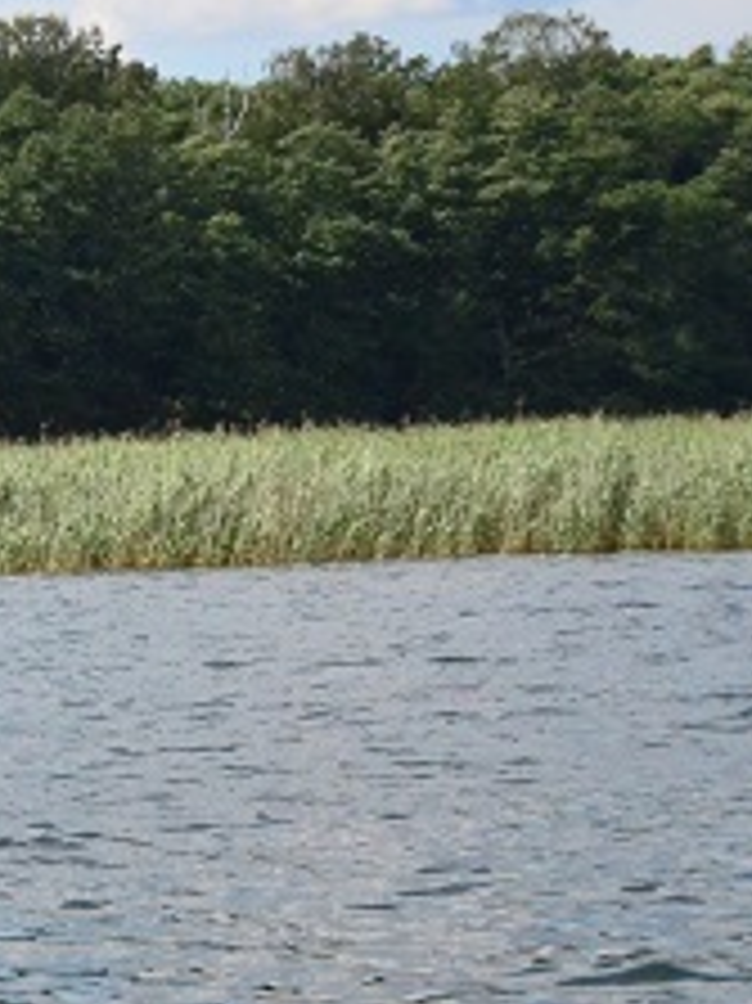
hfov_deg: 8.2
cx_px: -1475
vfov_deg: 12.7
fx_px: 4494
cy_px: 290
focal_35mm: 155
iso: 1400
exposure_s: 1/8000
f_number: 5
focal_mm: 24
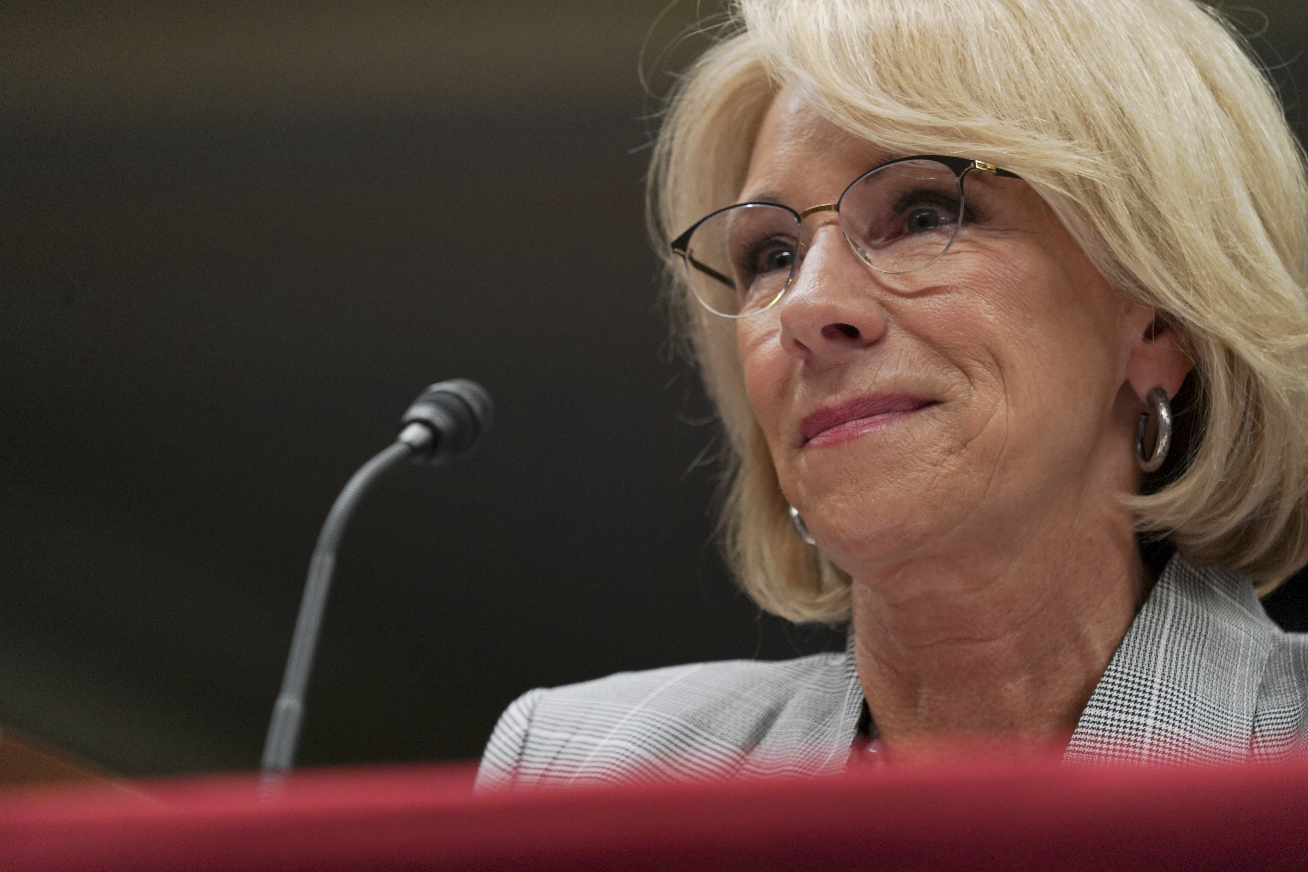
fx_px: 14533
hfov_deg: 5.2
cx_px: 654
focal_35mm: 400
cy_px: 436
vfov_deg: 3.4
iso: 2000
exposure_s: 1/400
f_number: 5.6
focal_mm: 400
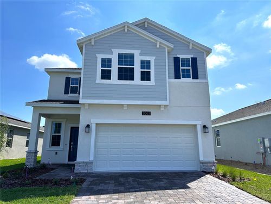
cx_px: 136
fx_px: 188
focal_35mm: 24
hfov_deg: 71.6
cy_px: 102
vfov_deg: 56.8
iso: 80
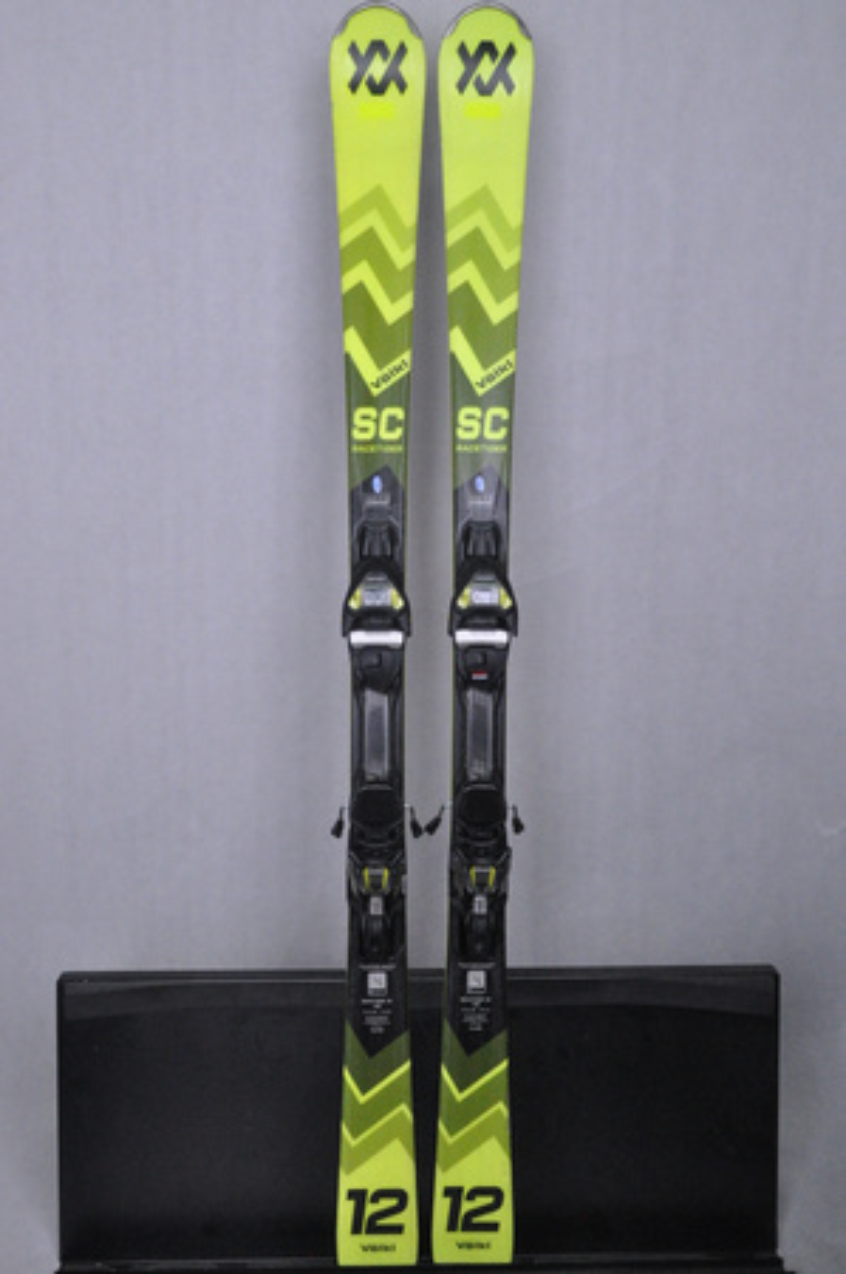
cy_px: 637
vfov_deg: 53.2
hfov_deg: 36.8
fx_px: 1272
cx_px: 423
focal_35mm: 36
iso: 3200
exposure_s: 1/125
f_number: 9.5
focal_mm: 24
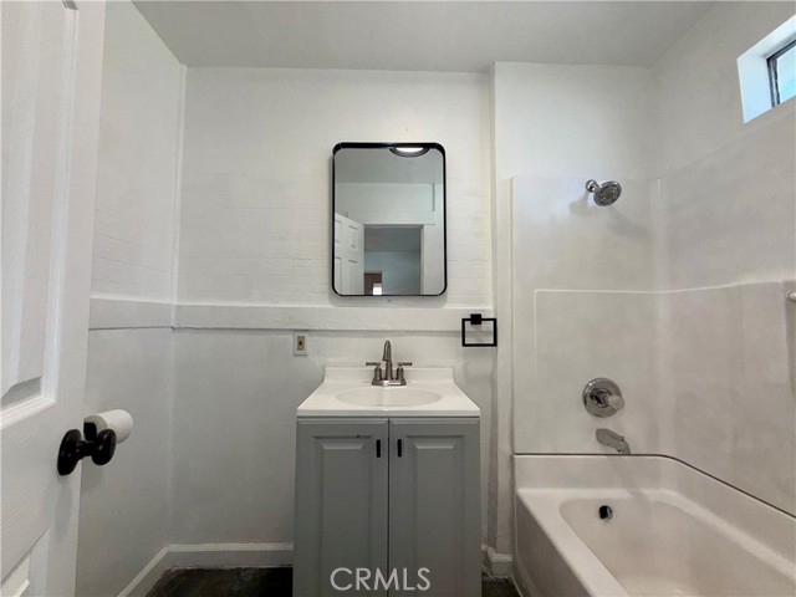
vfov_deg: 85.7
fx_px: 322
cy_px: 298
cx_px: 398
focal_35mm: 14
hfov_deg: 102.1
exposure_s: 1/122
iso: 64
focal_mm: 2.22
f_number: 2.2
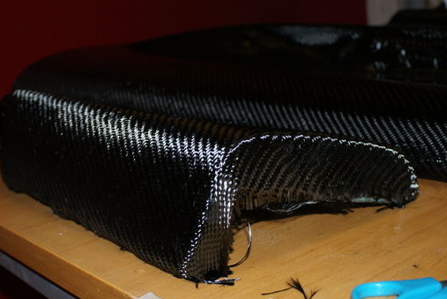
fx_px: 659
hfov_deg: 37.3
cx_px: 174
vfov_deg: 25.5
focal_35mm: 53
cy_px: 172
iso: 400
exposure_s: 1/60
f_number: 5.6
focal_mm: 28
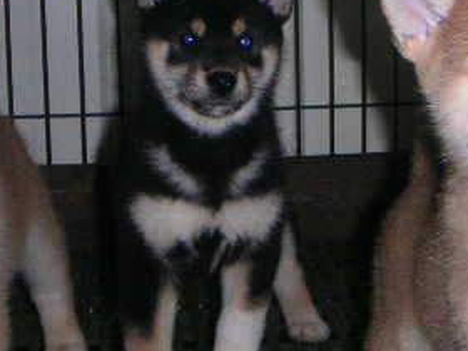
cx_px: 226
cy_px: 32
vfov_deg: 16.7
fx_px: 1176
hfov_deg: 22.5
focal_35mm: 87
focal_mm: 6
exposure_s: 1/45
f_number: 2.8
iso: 160
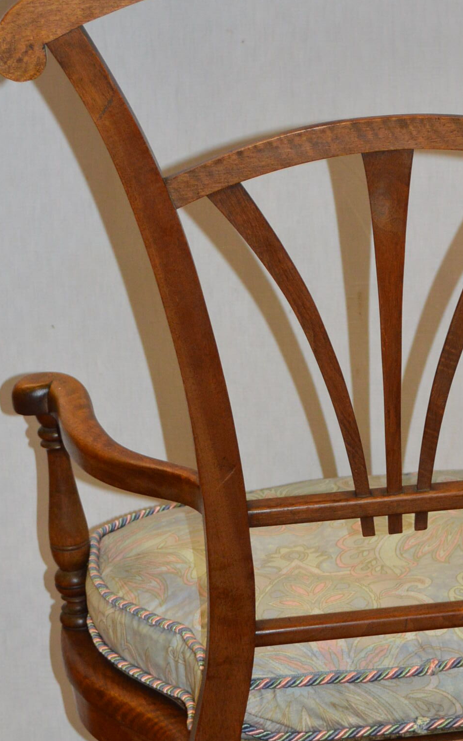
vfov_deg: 20.2
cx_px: 392
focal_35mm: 103
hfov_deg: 12.6
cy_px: 472
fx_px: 2080
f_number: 5
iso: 720
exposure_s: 1/60
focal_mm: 34
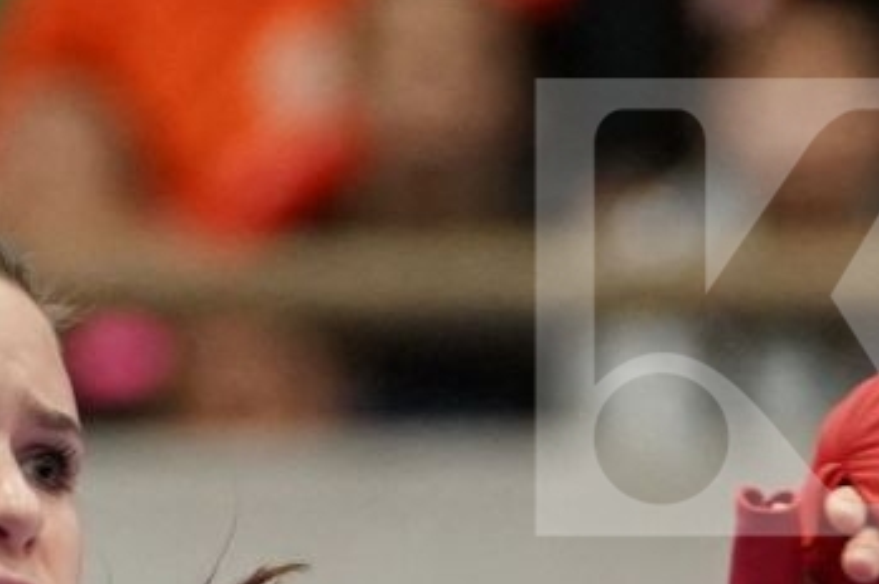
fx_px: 29979
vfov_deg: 1.1
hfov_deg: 1.7
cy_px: 1198
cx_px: 771
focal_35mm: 1229
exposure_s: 1/1000
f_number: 2.8
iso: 4000
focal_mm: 159
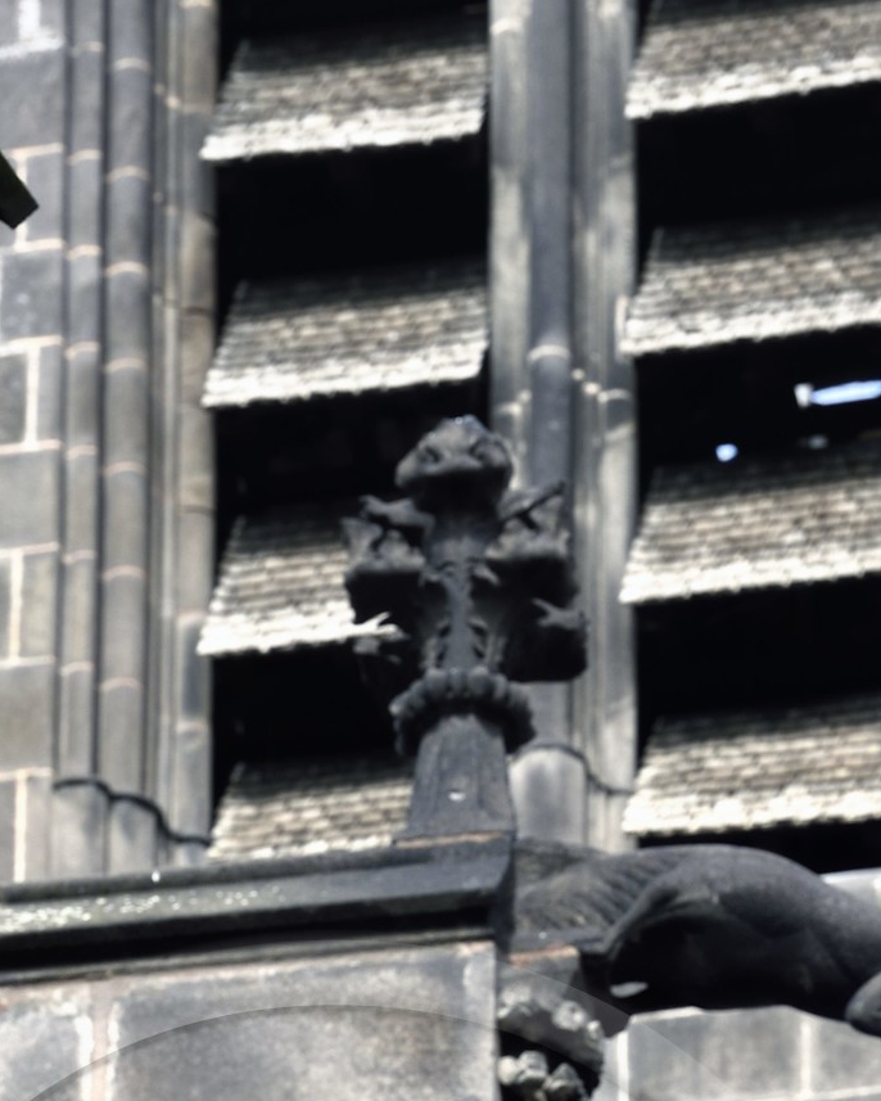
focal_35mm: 500
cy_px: 1541
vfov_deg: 3.9
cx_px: 335
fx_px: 16291
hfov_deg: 3.1
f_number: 9
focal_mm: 190
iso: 400
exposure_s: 1/250
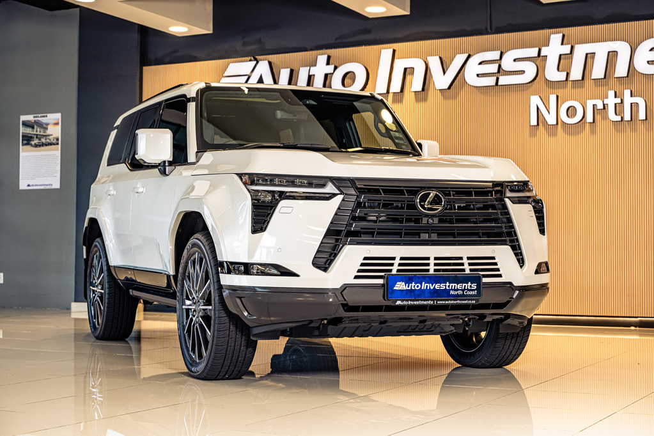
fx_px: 1090
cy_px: 218
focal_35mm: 60
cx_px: 327
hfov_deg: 33.4
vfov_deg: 22.6
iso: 500
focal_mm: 60
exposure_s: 1/125
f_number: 4.5
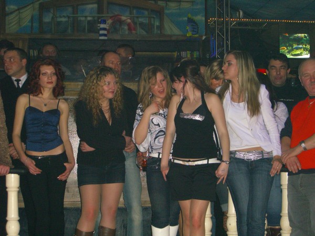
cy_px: 118
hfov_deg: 28.6
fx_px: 619
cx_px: 158
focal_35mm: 68
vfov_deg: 21.6
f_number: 4
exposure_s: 1/60
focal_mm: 14.2
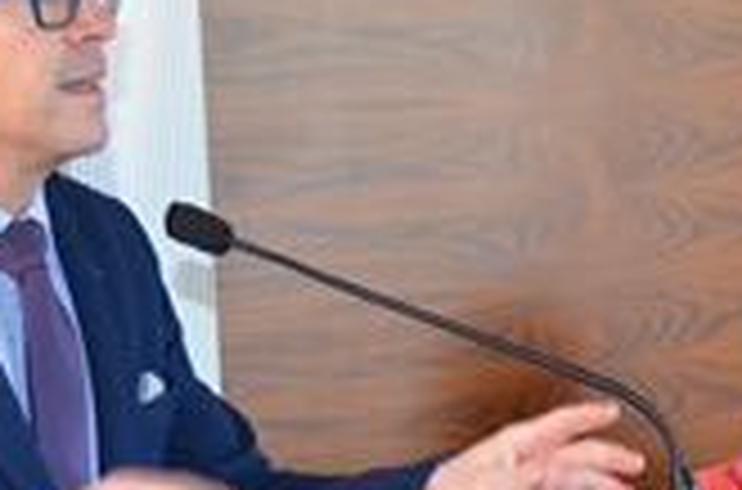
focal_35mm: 134
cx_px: 657
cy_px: 468
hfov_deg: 15.2
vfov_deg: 10.1
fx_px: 2753
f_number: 3.8
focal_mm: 23
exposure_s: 1/60
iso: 900
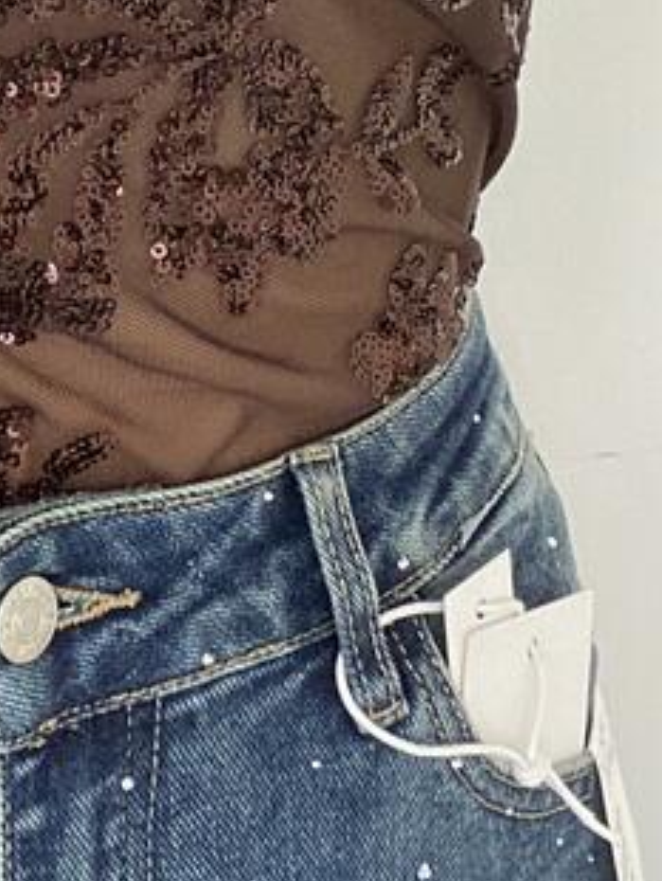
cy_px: 108
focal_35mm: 89
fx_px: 2266
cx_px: -54
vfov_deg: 21.6
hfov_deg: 16.2
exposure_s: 1/60
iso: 100
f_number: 2.2
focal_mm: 2.71
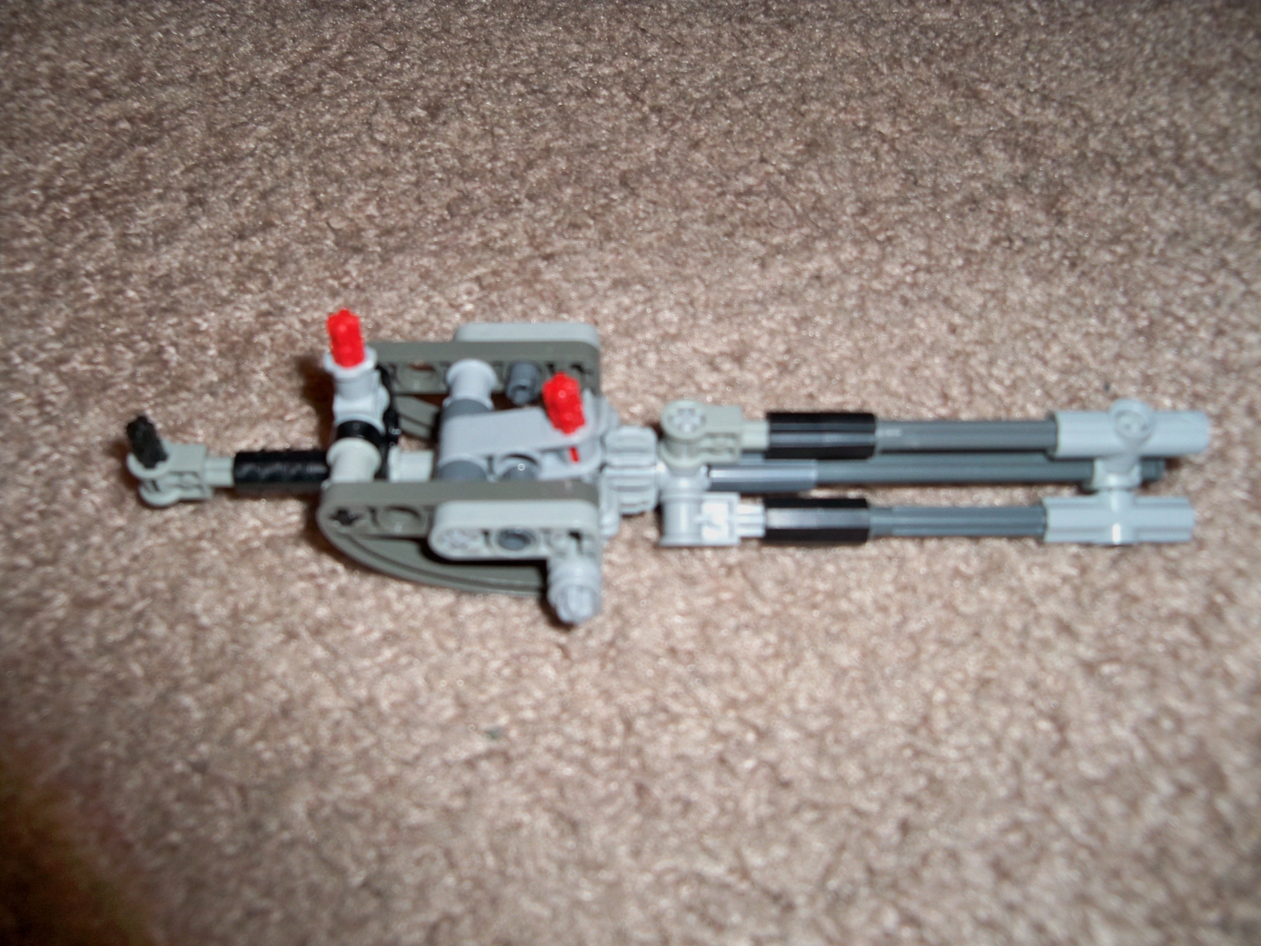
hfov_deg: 52.6
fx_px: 1275
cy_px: 473
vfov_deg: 40.7
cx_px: 630
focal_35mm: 35
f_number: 3.5
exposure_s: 1/30
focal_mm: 6.2
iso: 200
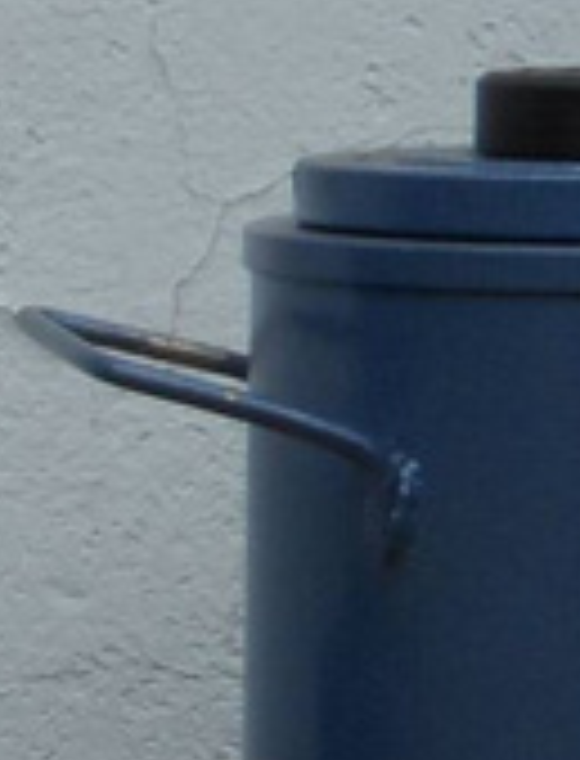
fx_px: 2408
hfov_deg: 13.4
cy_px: 796
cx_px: 665
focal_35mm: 109
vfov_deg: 17.4
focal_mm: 6.8
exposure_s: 1/350
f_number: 3.7
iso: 80
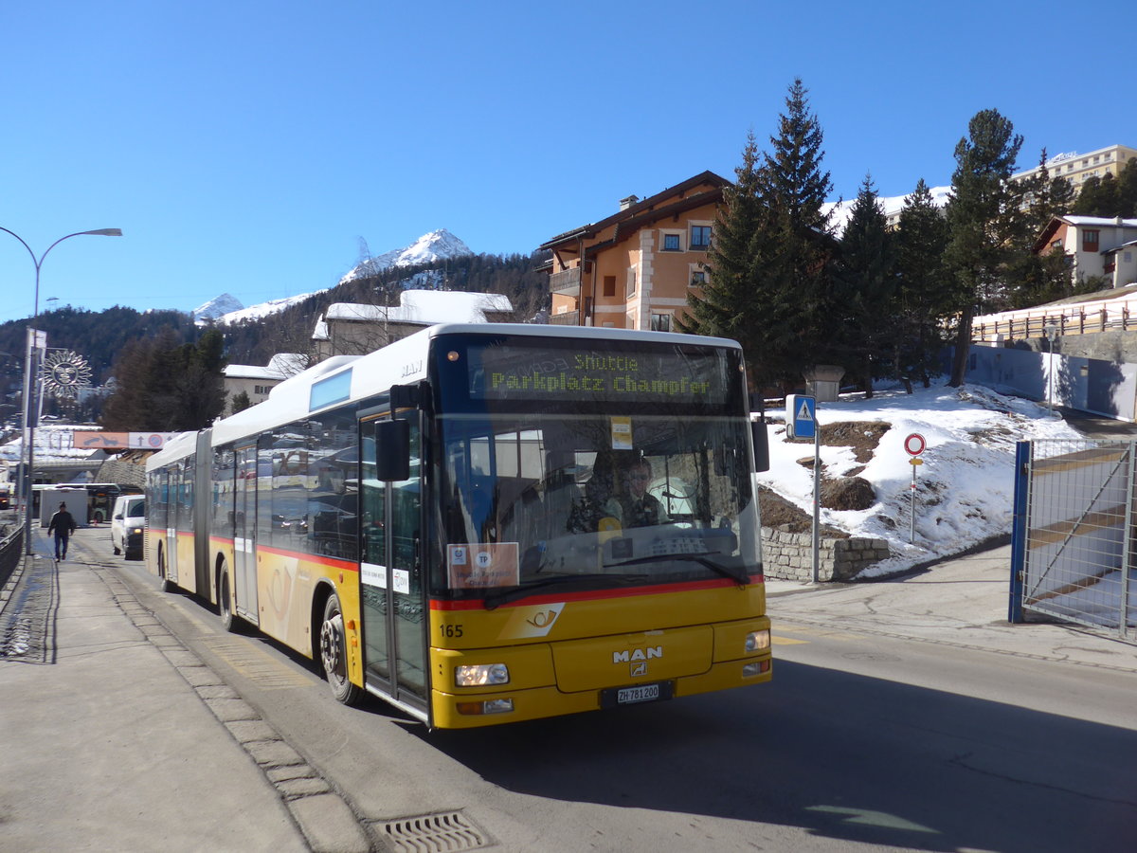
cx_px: 568
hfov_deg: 61.7
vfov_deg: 48.2
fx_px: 953
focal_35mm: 29
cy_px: 426
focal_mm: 6
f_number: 2.8
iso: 80
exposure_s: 1/1600
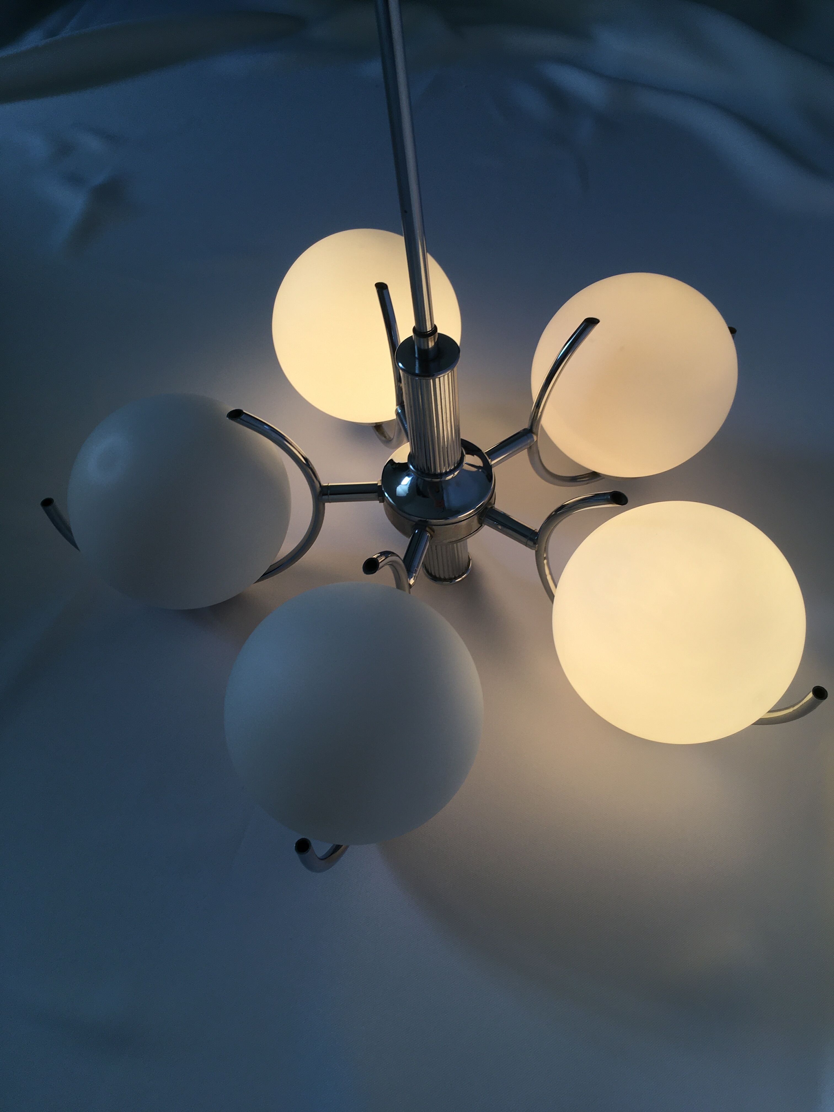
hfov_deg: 48.2
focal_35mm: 29
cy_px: 556
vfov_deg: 61.7
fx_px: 932
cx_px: 417
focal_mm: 4.15
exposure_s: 1/114
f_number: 2.2
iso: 25
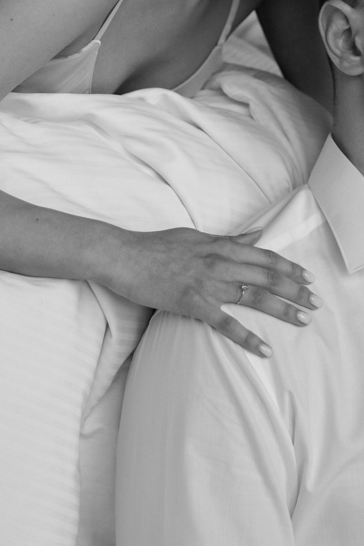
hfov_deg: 13.7
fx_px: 1501
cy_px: 46
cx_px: 301
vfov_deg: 20.2
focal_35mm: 99
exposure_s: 1/250
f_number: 2.8
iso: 1000
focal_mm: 41
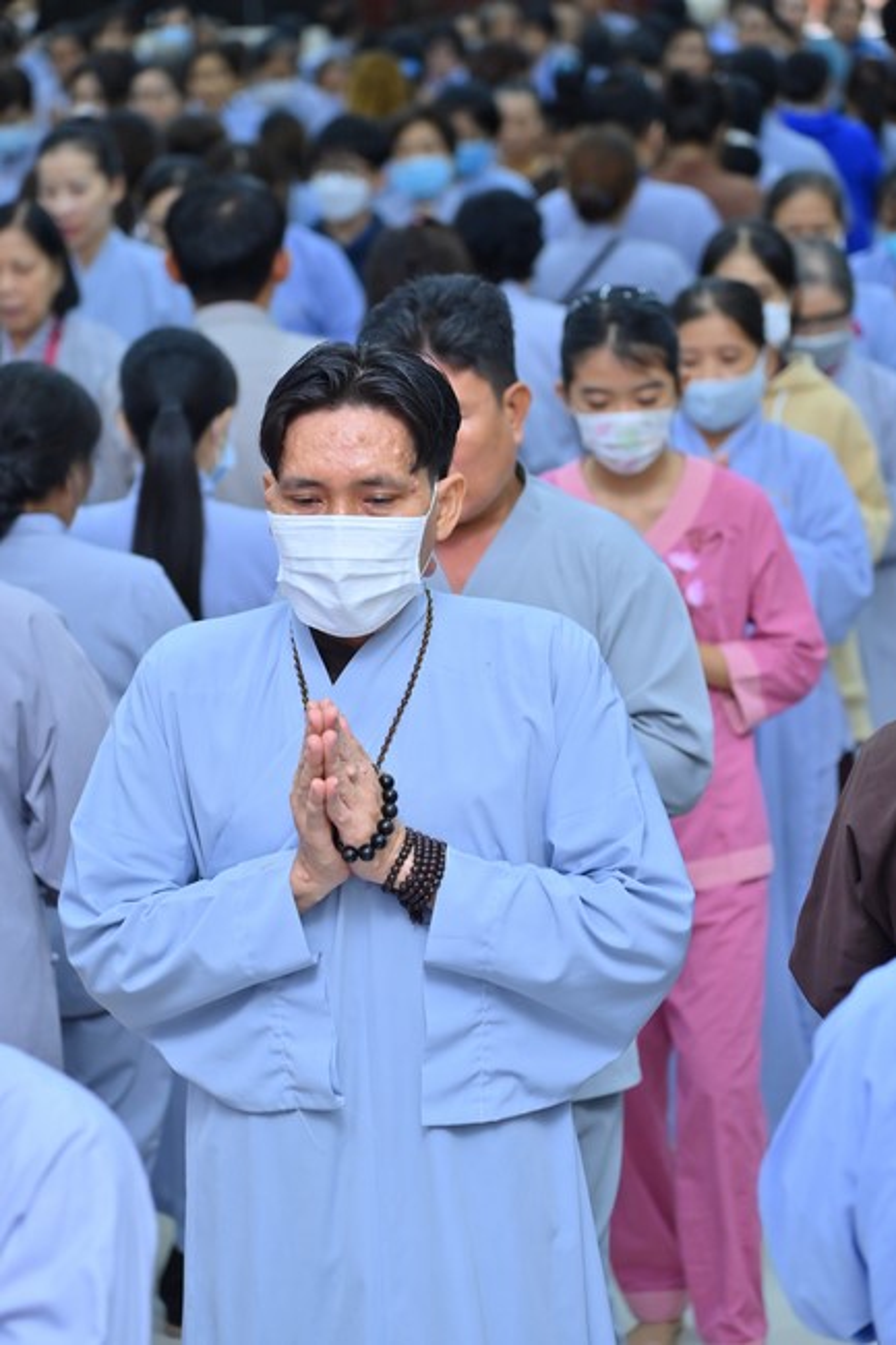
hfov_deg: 11.4
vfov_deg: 17.1
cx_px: 448
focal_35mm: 120
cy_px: 672
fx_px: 4482
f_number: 4.5
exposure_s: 1/125
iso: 1250
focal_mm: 120
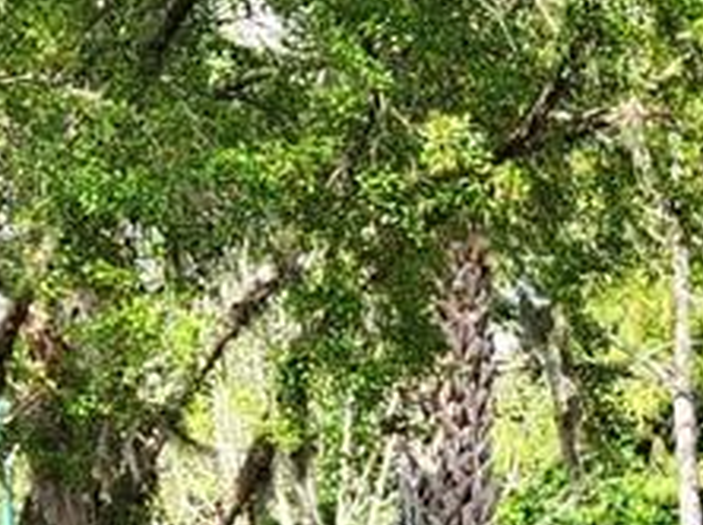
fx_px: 3368
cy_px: 678
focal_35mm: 166
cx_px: 1176
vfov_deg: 8.8
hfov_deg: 11.3
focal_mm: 5.4
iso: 20
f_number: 1.8
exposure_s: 1/556
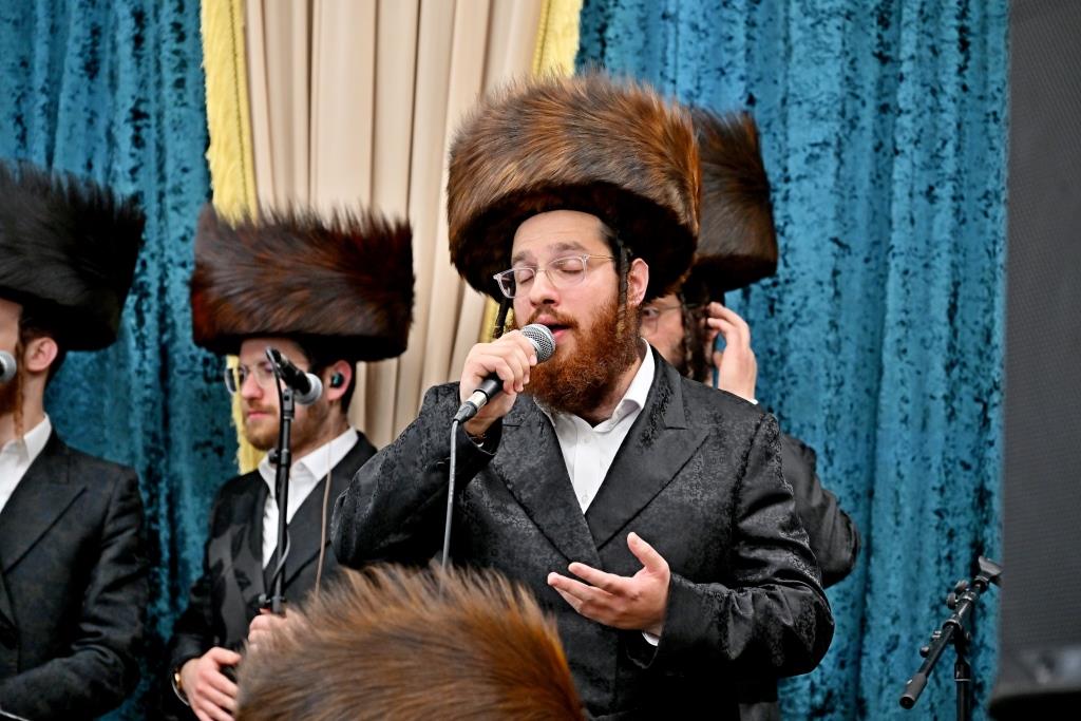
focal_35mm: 93
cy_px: 360
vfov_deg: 14.7
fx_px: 2793
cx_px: 540
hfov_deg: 21.9
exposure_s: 1/200
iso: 800
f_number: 4
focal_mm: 93
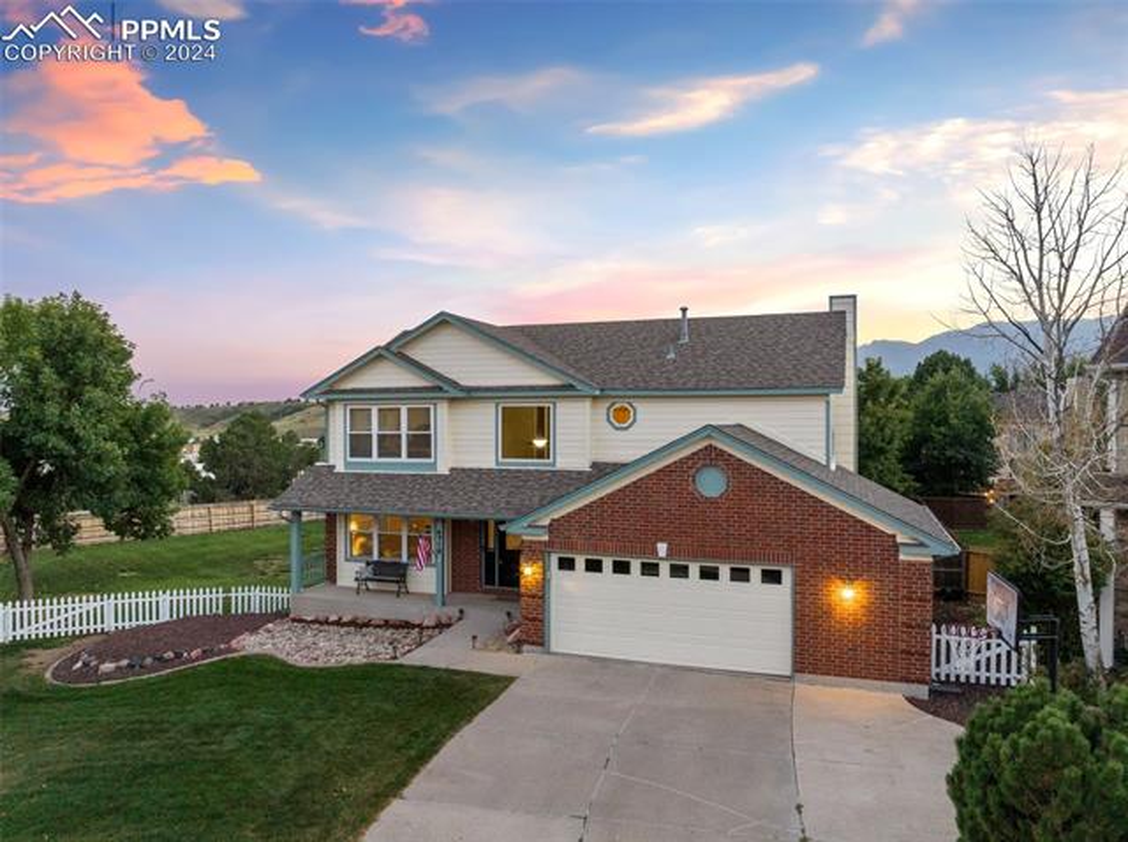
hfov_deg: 71.7
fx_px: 781
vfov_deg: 56.7
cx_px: 564
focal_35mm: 24
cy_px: 421
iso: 680
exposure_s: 1/8
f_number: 10
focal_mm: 12.29
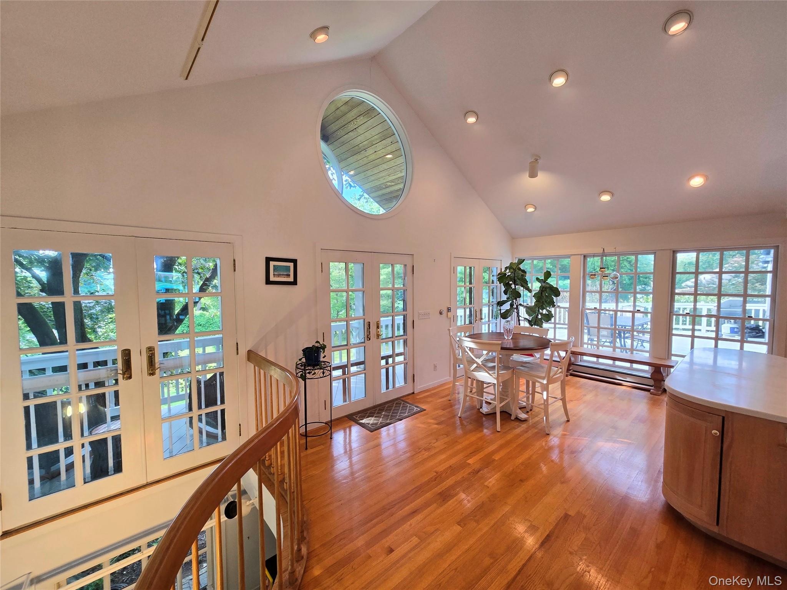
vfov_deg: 89.9
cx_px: 394
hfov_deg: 106.2
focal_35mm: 13
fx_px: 296
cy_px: 295
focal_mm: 2.2
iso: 64
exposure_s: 1/60
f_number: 2.2
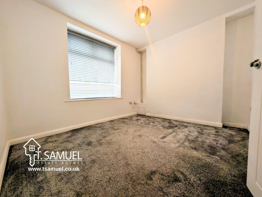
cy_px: 98
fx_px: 91
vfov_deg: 94.6
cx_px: 131
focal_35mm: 12
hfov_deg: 110.5
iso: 36
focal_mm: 2.23
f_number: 1.95
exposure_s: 1/17.3
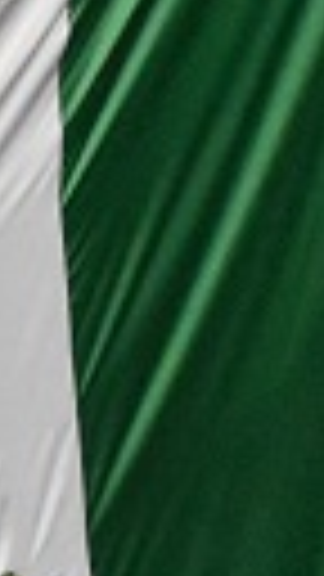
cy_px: 909
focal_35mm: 463
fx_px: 7072
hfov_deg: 2.6
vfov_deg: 4.6
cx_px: 99
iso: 5000
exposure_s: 1/200
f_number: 4.5
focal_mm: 42
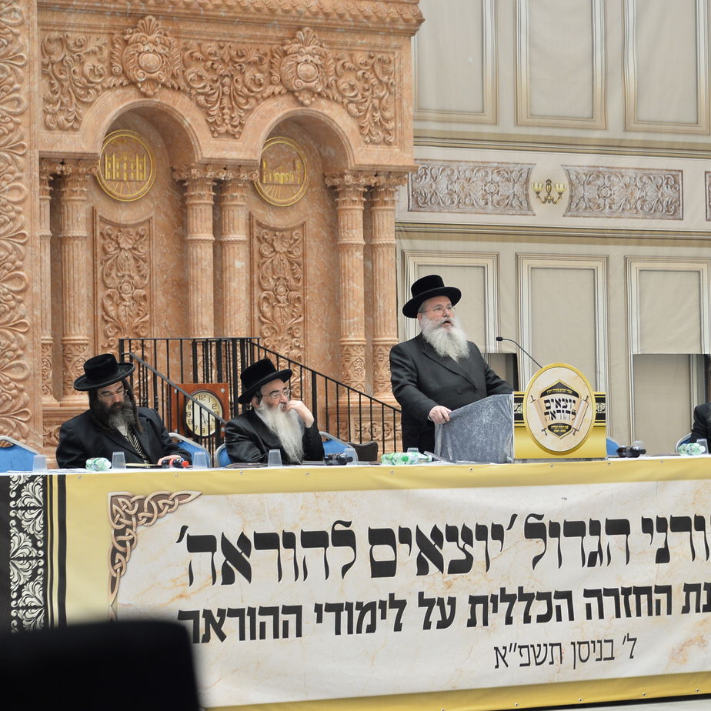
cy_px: 354
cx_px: 489
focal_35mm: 135
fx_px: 3137
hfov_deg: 12.9
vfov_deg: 12.9
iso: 1250
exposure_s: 1/80
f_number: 5.3
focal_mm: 105
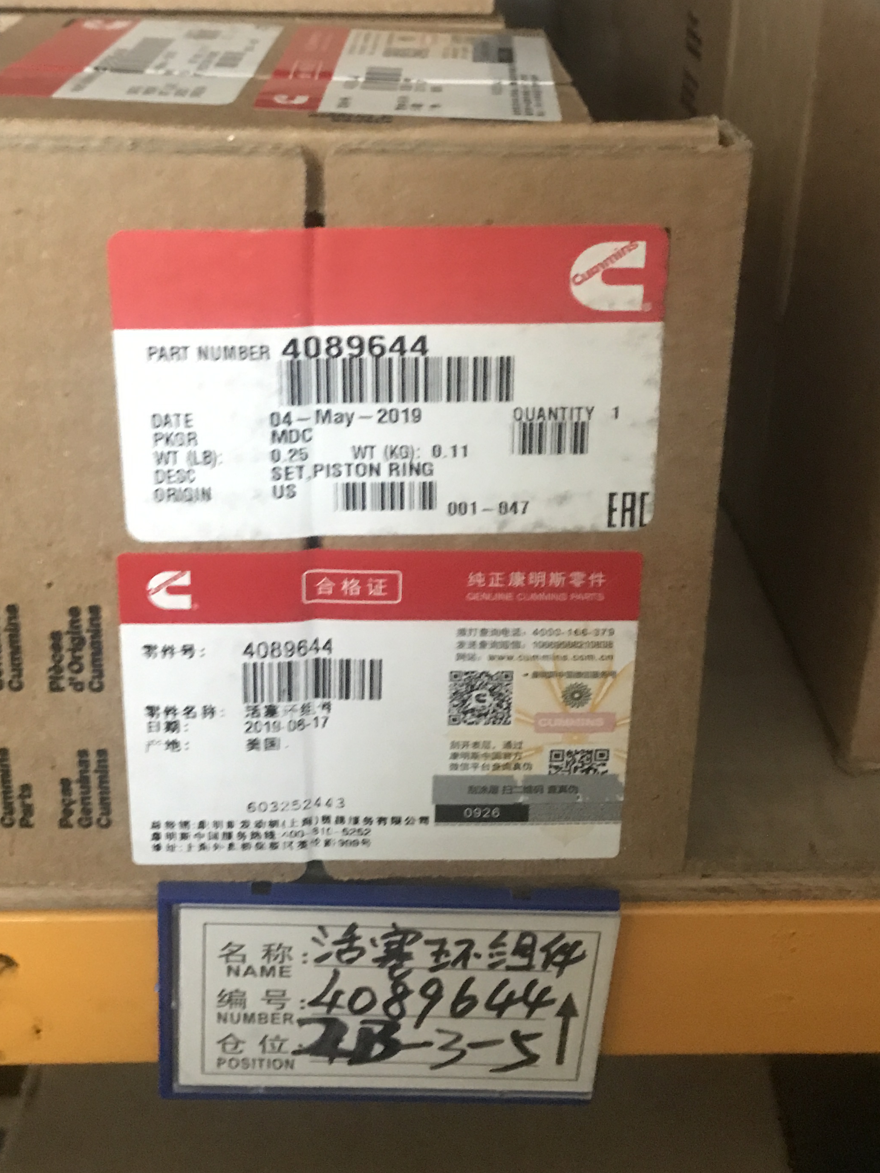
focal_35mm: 41
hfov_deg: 35.1
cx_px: 394
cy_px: 327
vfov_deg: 44.6
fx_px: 1390
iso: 80
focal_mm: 3.99
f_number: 1.8
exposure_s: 1/4
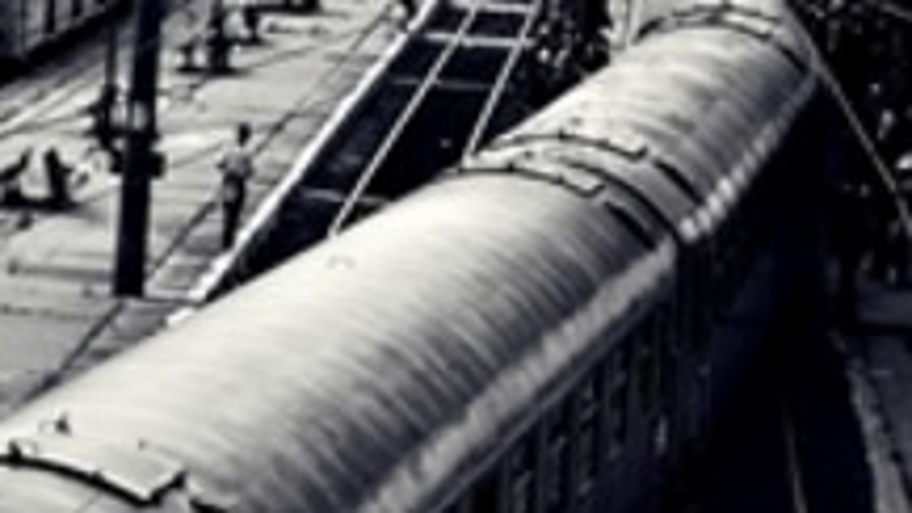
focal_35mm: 232
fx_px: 5610
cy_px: -219
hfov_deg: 9.3
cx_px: 576
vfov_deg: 5.2
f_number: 14
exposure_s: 1/40
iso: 100
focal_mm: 40
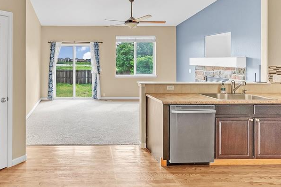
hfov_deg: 69.2
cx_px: 72
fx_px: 187
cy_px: 60
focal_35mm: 24
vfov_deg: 52.0
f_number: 9
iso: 400
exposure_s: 1/320
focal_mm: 14
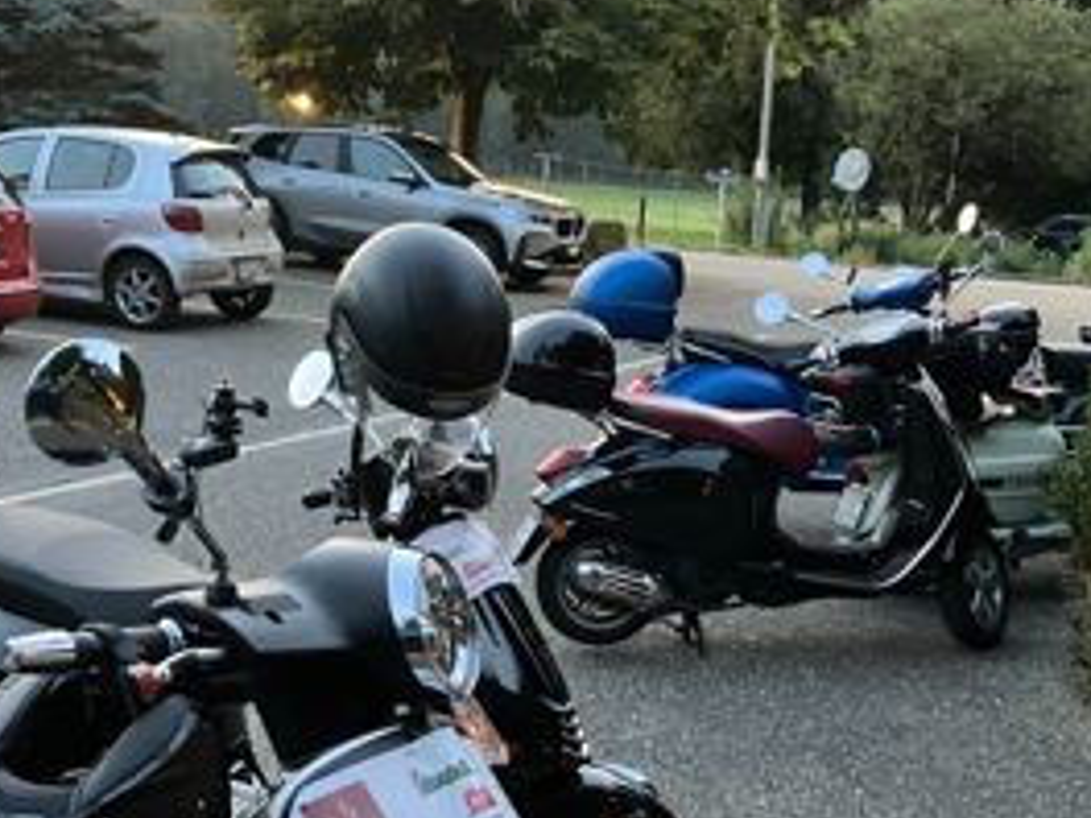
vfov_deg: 26.9
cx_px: 607
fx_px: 1670
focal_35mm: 53
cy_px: 675
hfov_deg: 36.1
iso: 640
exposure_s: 1/23
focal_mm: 3.99
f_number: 1.8
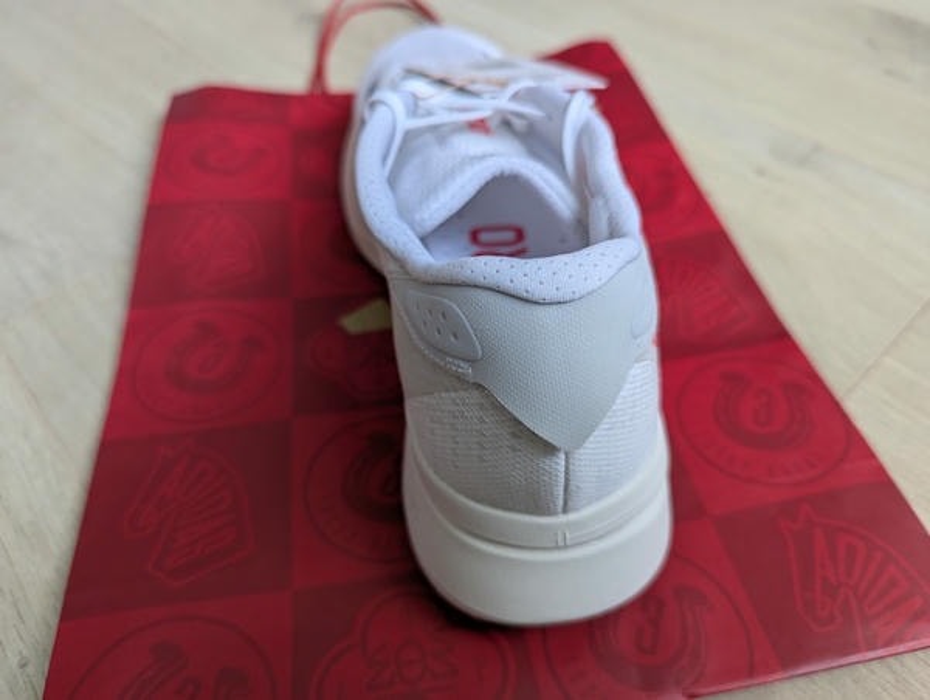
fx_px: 646
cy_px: 350
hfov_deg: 71.5
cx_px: 465
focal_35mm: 24
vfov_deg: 57.0
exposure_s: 1/106
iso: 317
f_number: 1.85
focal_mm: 6.81
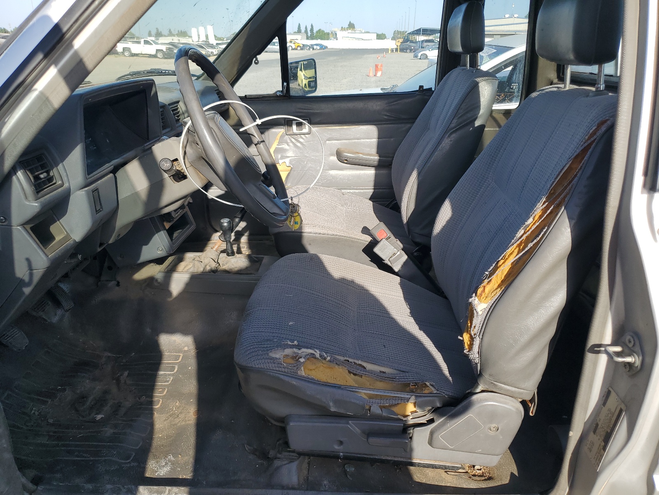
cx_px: 330
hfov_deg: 67.3
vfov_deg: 53.1
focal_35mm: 26
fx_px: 495
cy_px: 248
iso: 50
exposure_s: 1/1429
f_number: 1.5
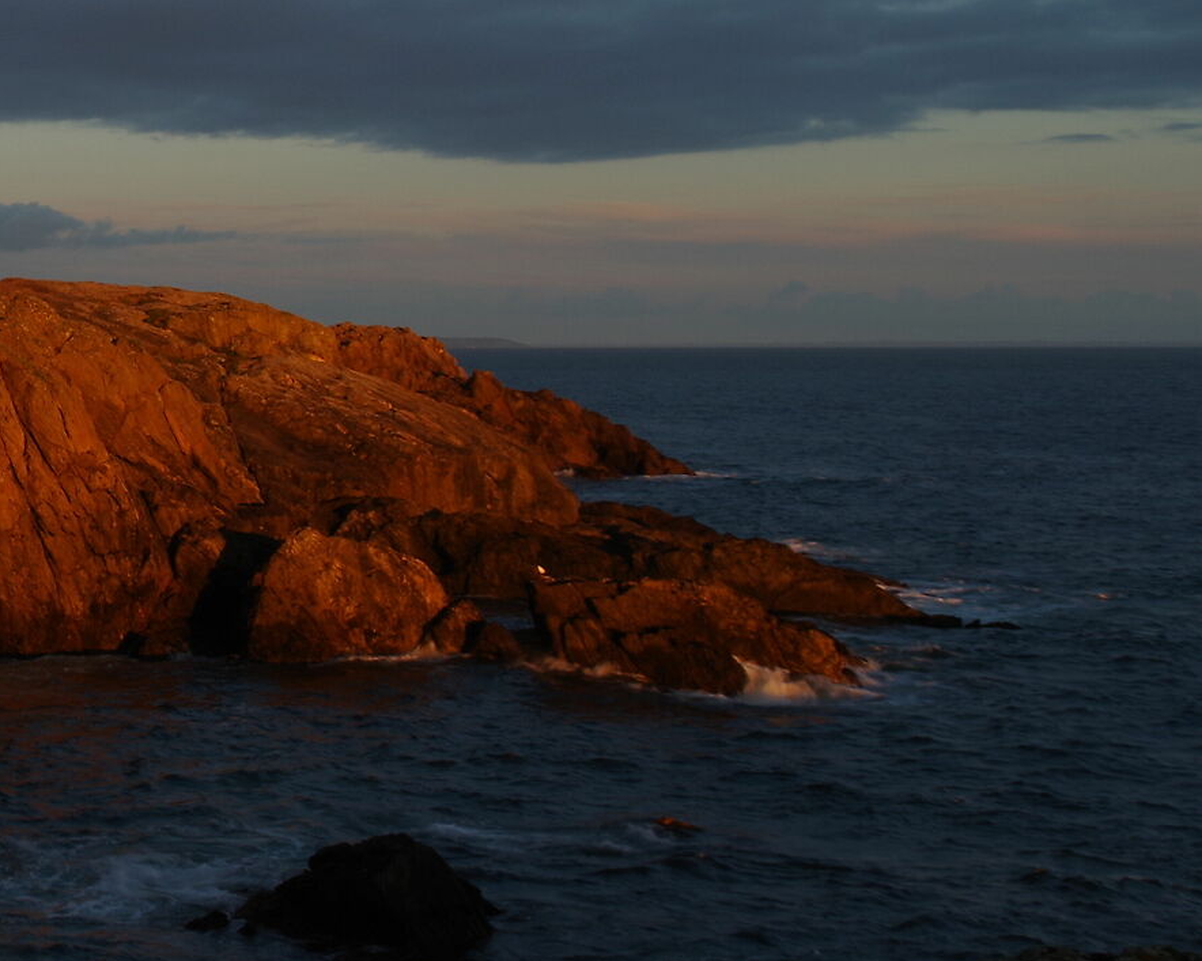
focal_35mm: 79
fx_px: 2810
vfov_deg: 19.3
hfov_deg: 21.9
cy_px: 281
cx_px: -329
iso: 100
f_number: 9
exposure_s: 1/10
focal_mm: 21
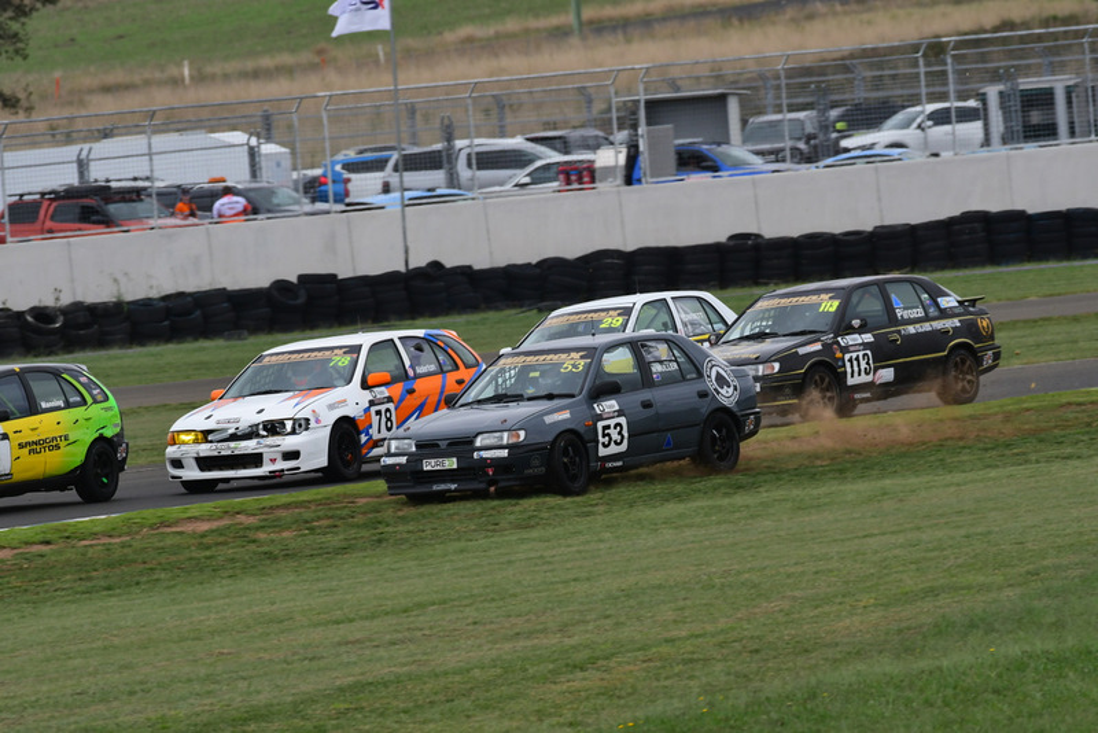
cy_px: 366
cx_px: 549
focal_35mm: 540
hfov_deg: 3.8
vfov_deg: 2.5
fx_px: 16475
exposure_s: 1/640
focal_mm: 360
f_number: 10
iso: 500
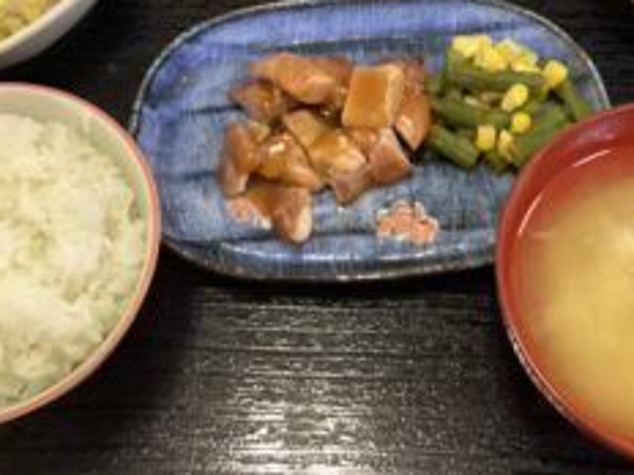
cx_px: 368
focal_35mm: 50
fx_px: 916
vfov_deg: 28.6
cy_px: 113
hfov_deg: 38.1
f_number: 2.4
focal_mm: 3.3
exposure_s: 1/50
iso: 320
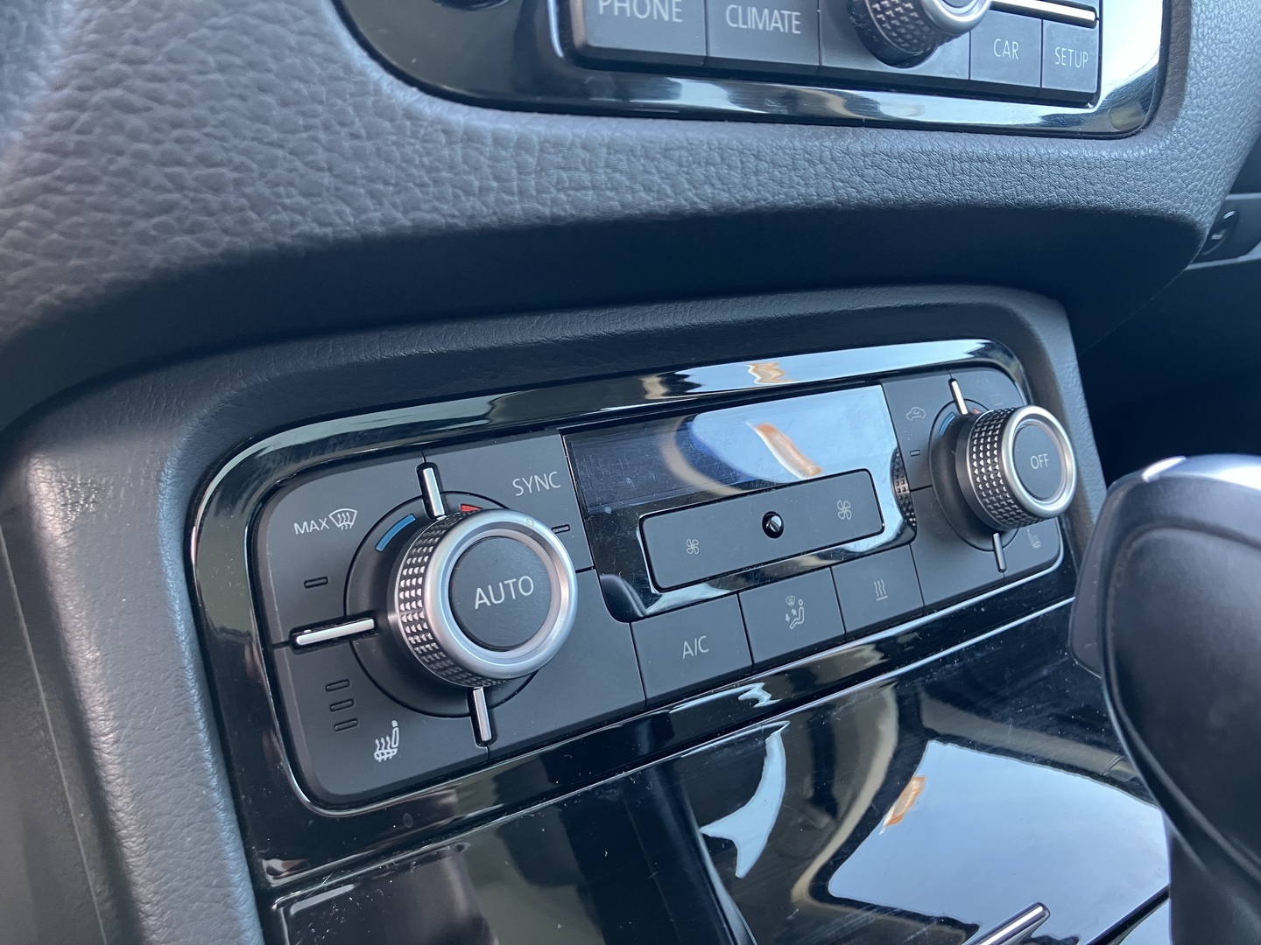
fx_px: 1020
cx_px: 630
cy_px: 472
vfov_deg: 49.7
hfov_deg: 63.4
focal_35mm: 28
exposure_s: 1/60
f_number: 1.8
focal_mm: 3.99
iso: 125
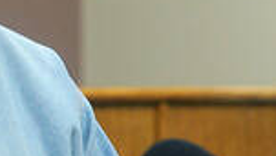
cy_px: 79
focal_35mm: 600
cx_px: -228
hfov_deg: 3.6
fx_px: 4392
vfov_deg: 2.0
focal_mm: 116
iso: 1600
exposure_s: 1/160
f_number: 4
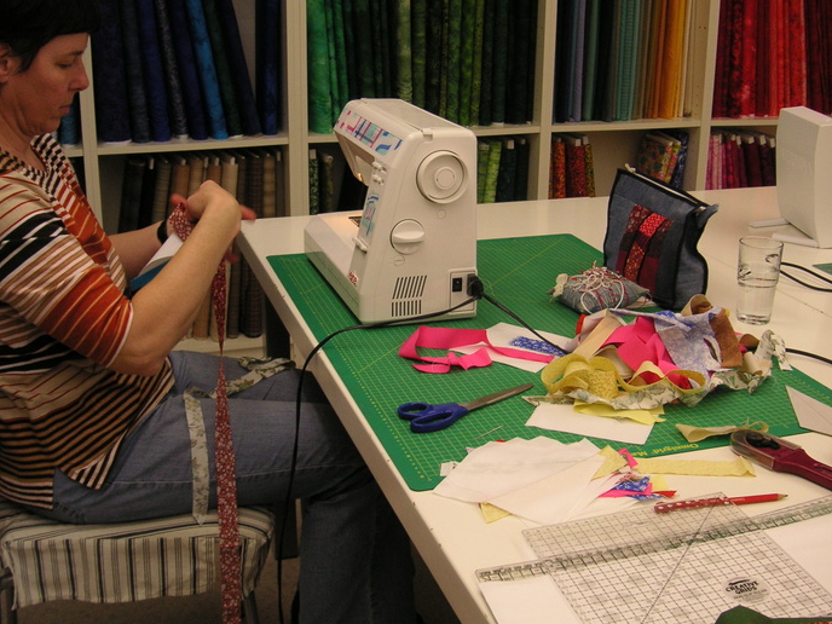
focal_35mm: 43
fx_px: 1034
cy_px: 279
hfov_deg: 43.8
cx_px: 392
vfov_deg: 33.6
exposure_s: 1/45
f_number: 2.8
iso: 80
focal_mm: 6.1
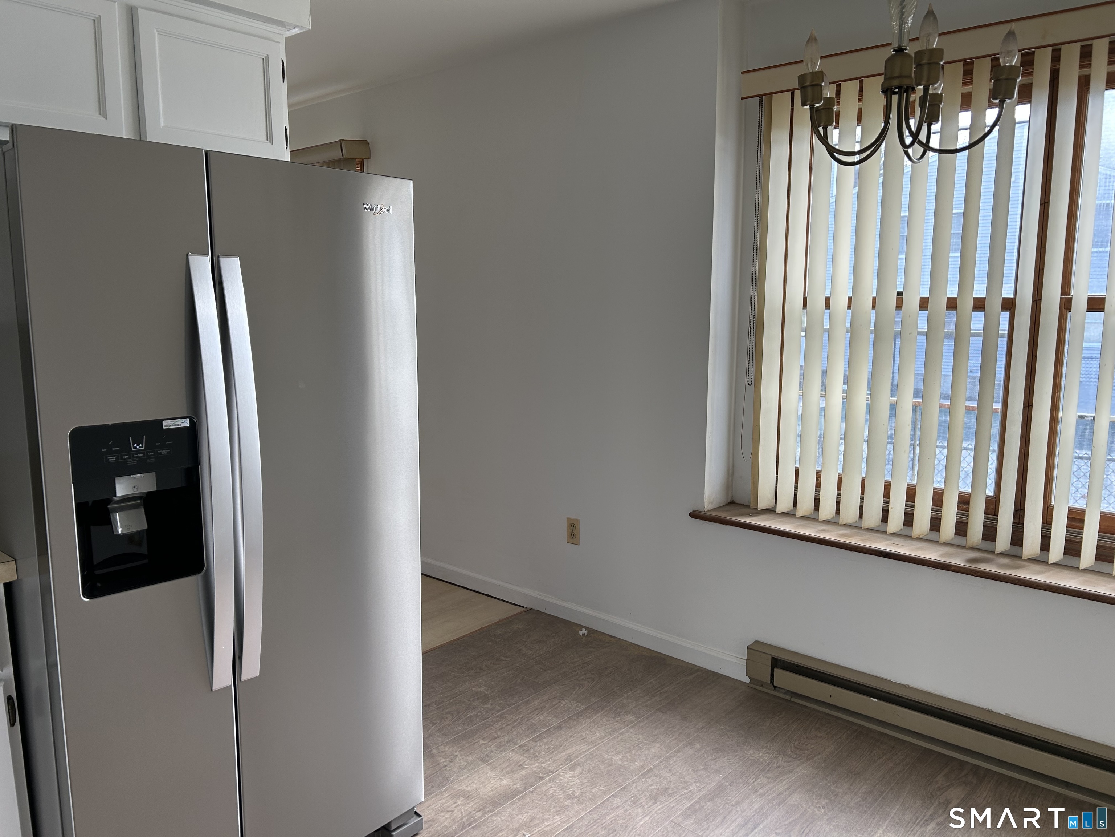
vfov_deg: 53.1
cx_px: 558
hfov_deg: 67.3
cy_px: 418
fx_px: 837
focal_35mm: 26
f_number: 1.5
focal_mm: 5.7
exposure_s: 1/121
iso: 50
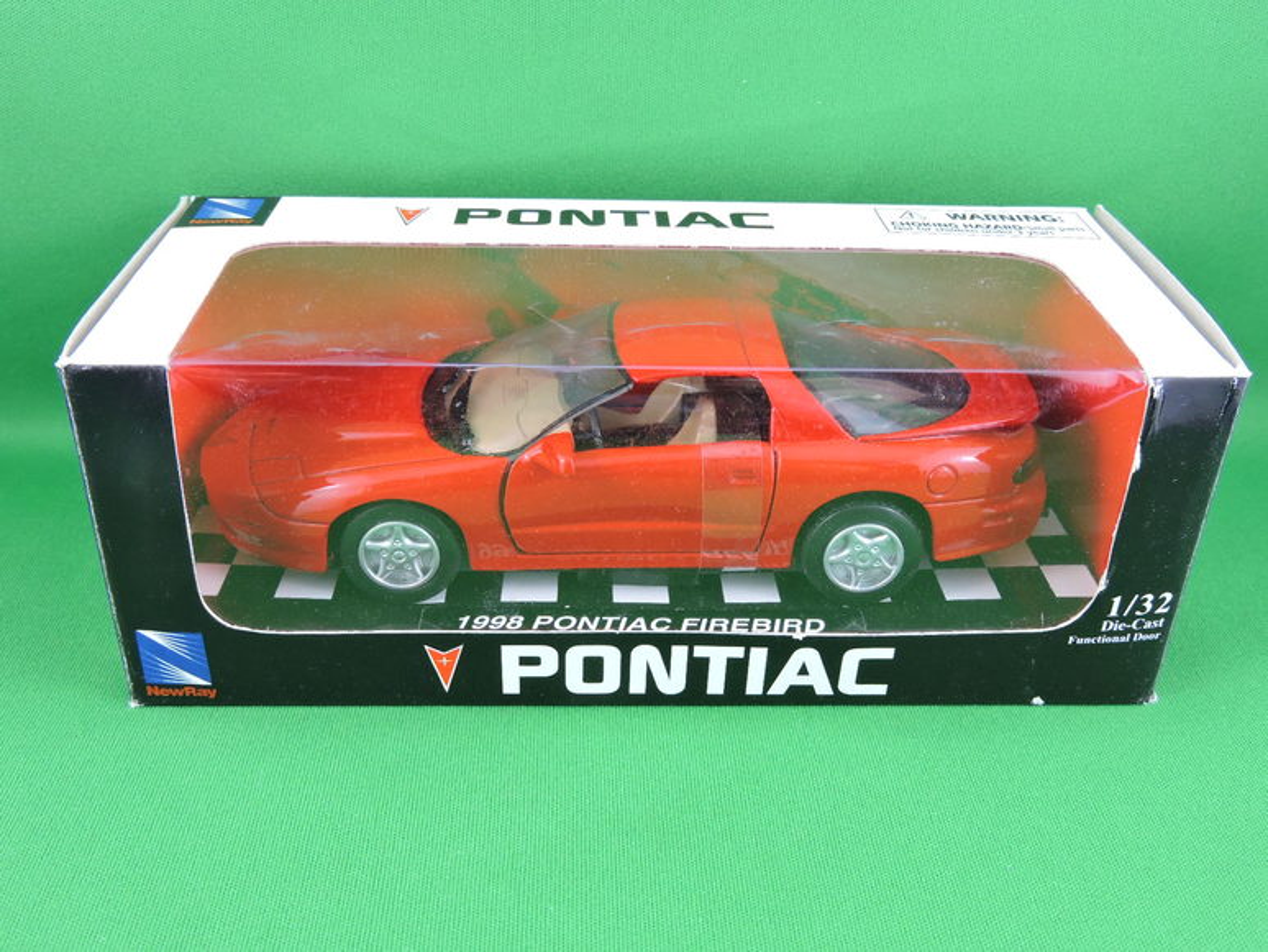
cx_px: 634
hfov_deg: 52.6
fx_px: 1282
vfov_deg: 40.7
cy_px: 476
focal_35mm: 35
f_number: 3.8
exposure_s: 1/30
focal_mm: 6.3
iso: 280
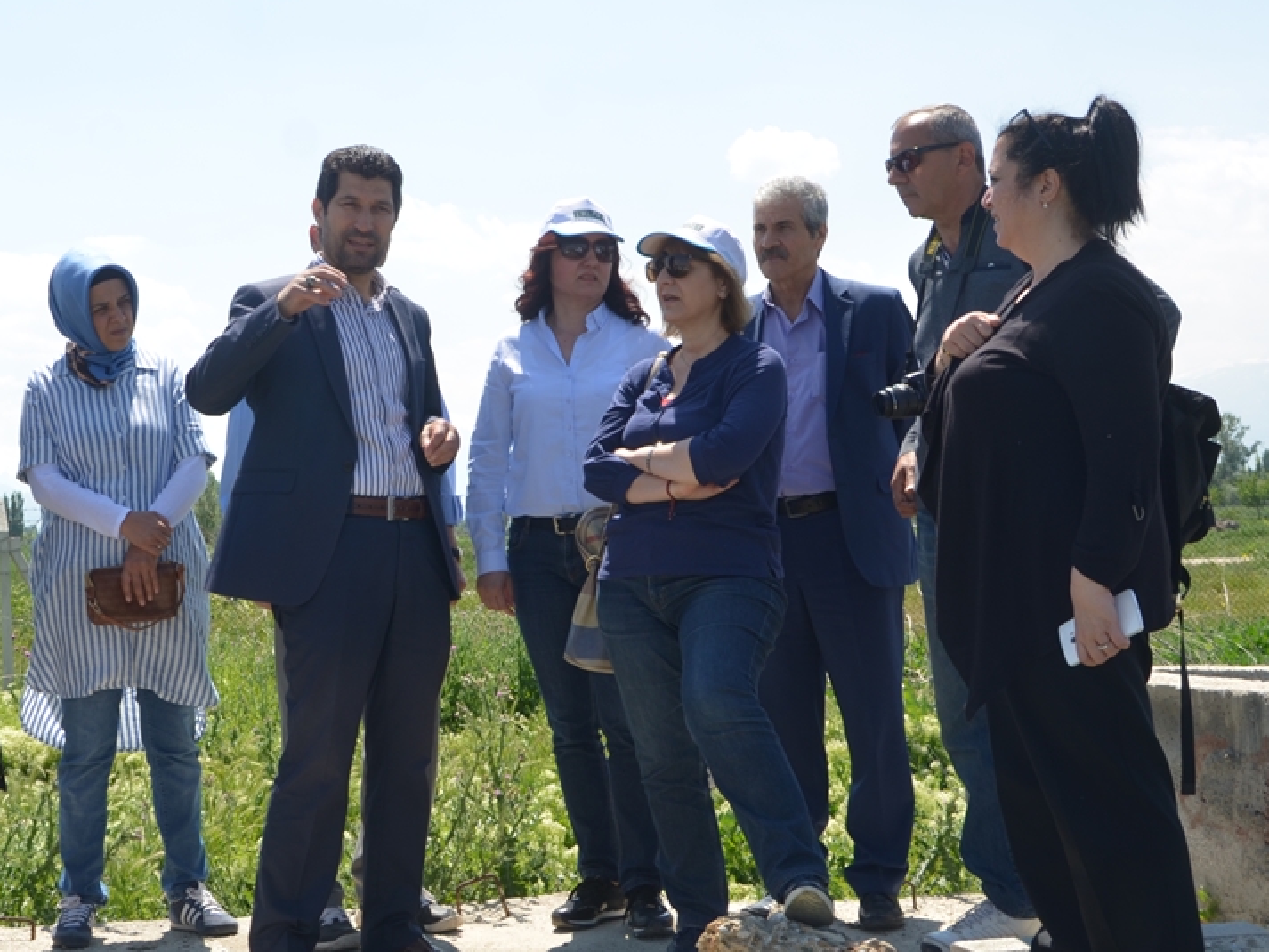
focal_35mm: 62
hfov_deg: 30.7
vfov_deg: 23.6
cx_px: 338
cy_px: 361
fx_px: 2273
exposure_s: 1/250
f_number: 8
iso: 110
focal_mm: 24
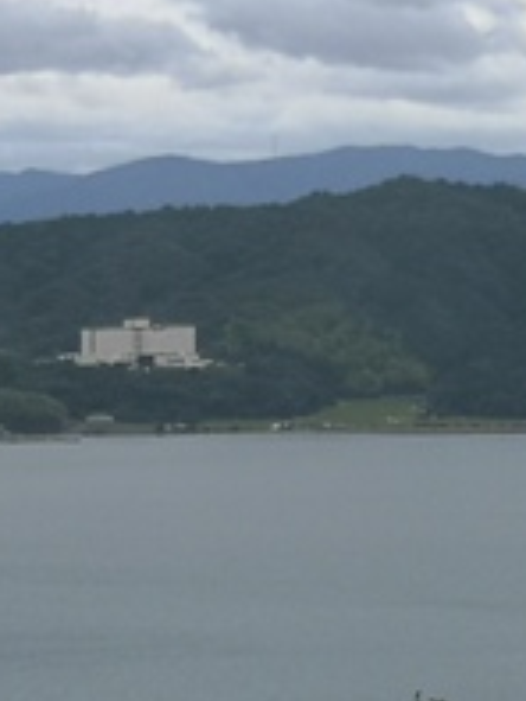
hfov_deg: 7.0
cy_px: 295
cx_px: 68
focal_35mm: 211
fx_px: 4270
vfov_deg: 9.4
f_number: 1.8
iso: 50
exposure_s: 1/1218
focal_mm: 3.95
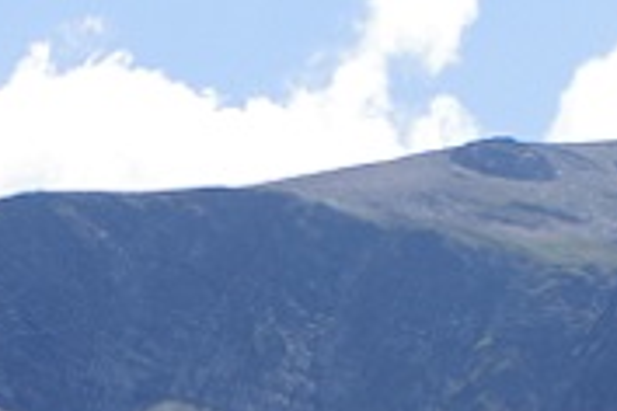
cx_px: -858
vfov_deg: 5.8
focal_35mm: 222
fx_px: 3806
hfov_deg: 8.5
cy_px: 1209
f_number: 6.3
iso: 100
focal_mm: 21.25
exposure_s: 1/250
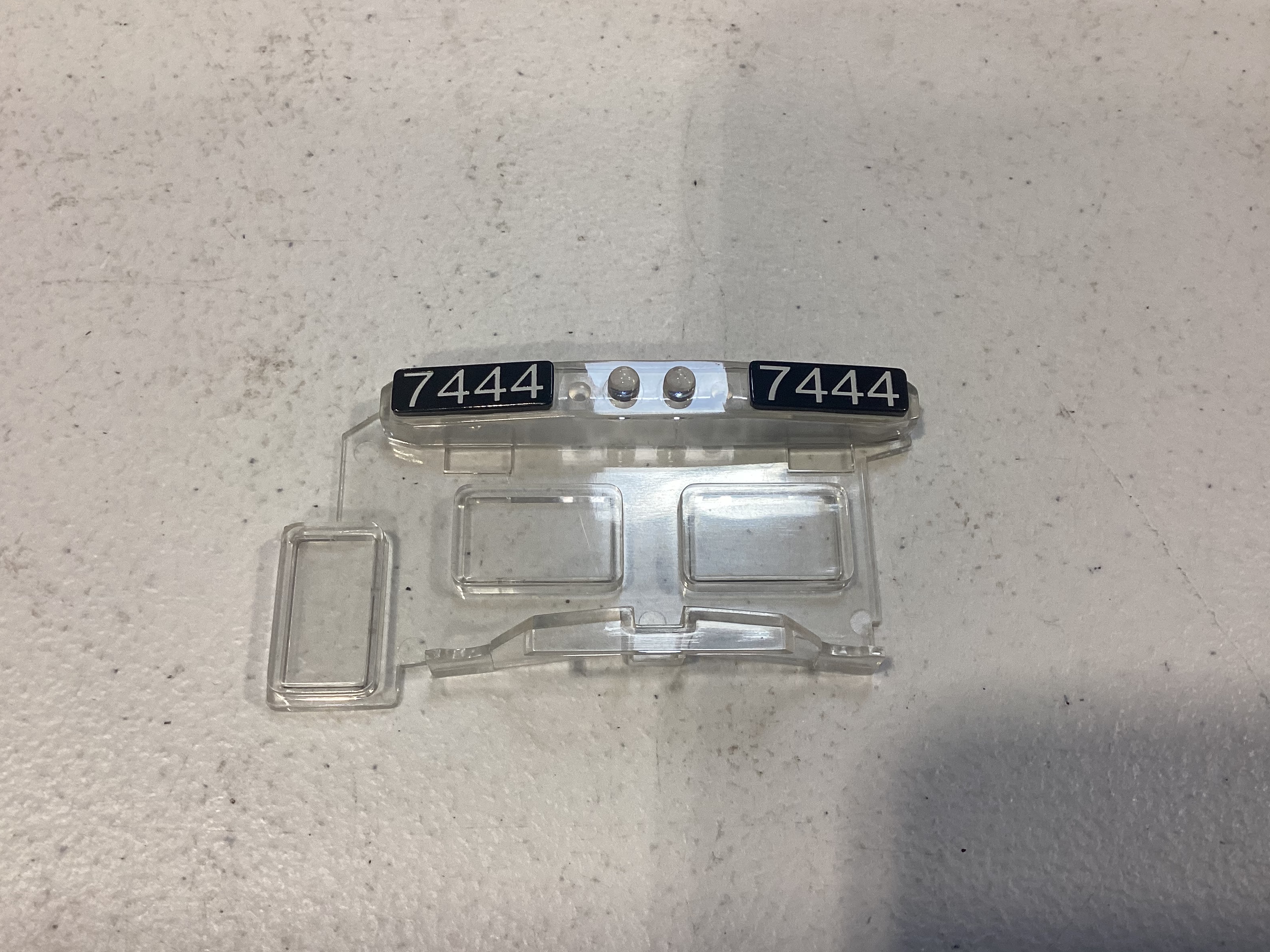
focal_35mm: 32
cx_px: 628
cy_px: 470
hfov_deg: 56.8
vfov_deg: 44.2
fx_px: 1174
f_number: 2.4
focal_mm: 3.3
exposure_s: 1/60
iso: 64
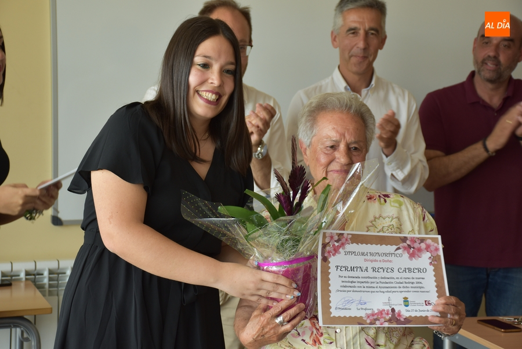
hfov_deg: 26.0
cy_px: 174
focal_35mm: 78
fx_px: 1132
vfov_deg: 17.5
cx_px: 261
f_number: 5
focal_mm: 52
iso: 400
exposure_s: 1/100
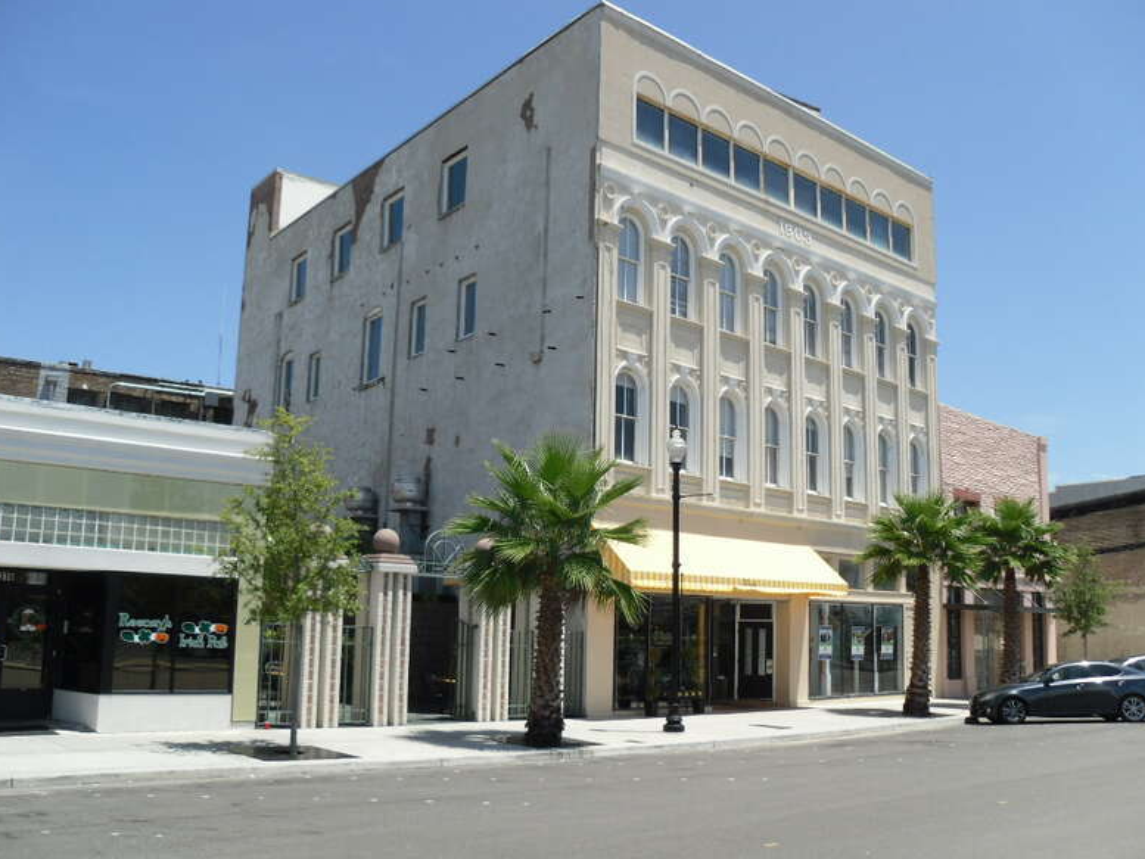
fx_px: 1158
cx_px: 572
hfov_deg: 52.6
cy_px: 418
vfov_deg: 40.7
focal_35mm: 35
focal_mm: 6
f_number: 8.1
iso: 80
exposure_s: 1/189
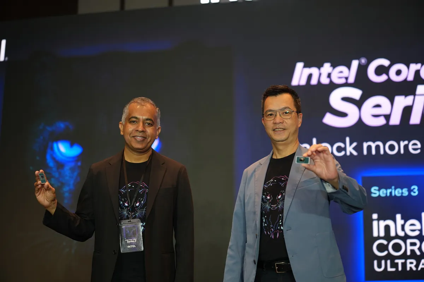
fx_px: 589
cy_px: 141
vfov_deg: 27.0
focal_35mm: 50
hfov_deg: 39.6
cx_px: 212
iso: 250
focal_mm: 50
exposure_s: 1/160
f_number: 2
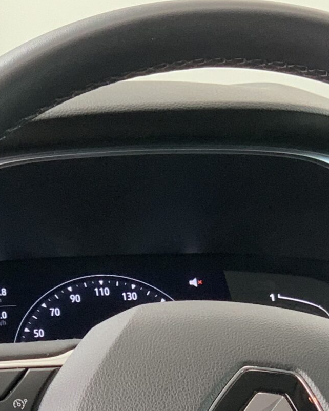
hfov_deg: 9.5
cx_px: 233
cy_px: 400
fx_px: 1971
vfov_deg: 11.8
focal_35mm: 162
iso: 125
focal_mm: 6
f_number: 2.4
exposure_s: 1/81
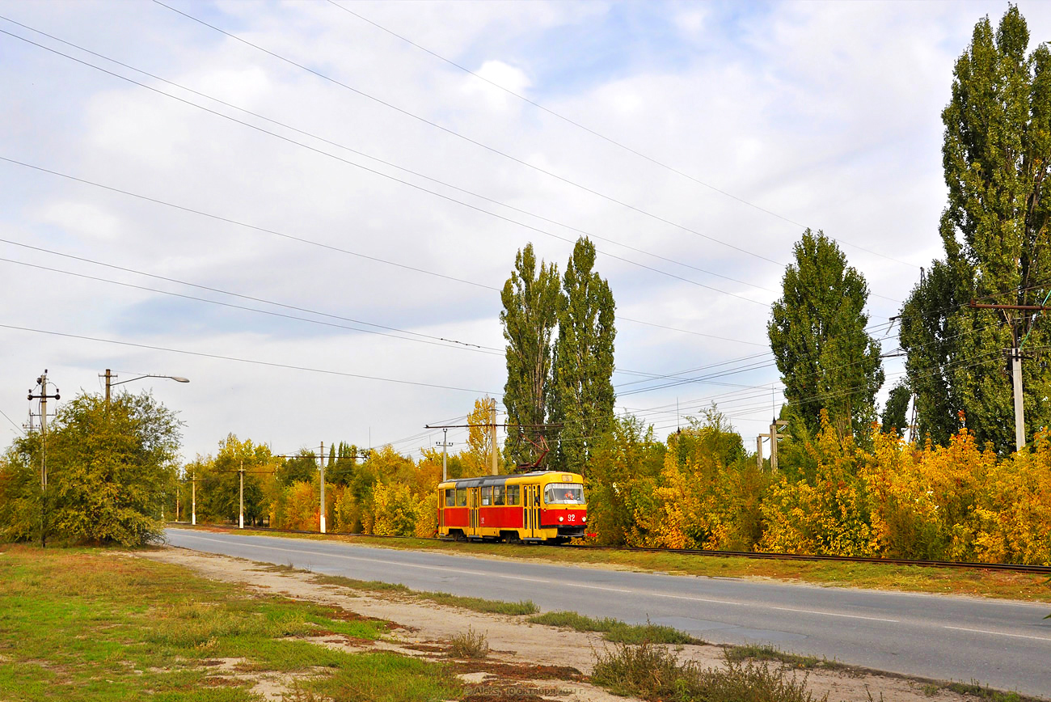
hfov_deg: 53.1
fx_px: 1051
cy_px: 351
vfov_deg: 36.9
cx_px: 526
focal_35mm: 36
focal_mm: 24
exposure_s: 1/500
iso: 200
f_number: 7.1
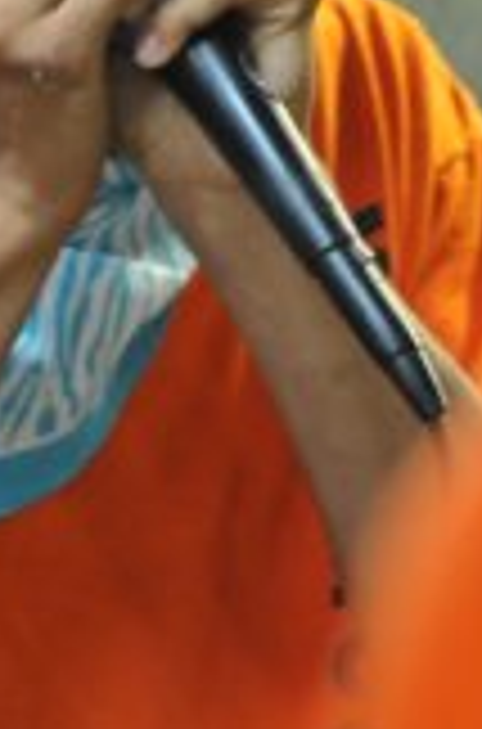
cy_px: 378
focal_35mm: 1114
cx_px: 128
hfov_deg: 1.2
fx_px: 22516
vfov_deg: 1.9
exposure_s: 1/60
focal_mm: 200
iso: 1600
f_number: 2.8
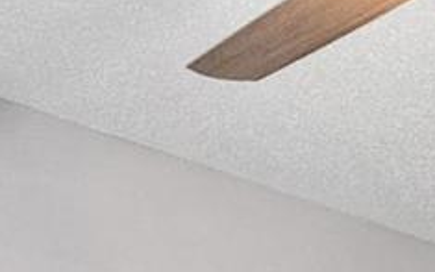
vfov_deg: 9.2
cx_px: 563
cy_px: 833
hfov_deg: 17.6
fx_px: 1316
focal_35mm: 111
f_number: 10
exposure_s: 1/10
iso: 400
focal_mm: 8
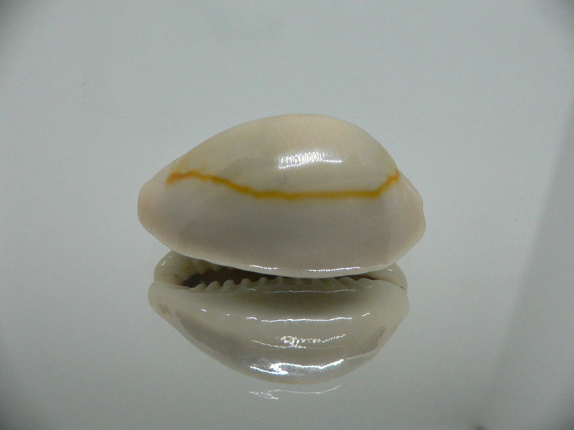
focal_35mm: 35
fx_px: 580
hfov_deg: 52.6
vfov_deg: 40.7
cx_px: 287
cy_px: 215
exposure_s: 1/60
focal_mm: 4.6
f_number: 2.8
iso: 200
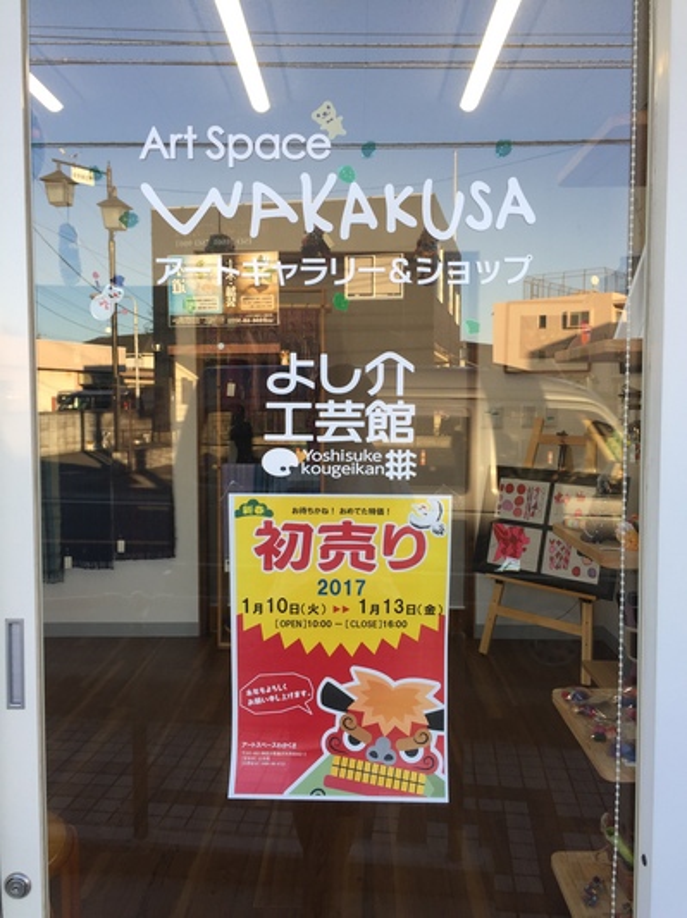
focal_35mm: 29
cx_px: 344
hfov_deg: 48.2
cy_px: 459
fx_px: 768
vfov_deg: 61.7
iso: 32
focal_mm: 4.15
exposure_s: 1/165
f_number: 2.2
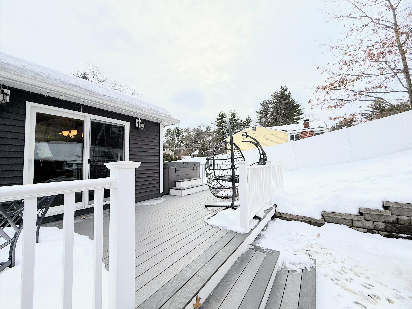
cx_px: 206
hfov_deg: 102.1
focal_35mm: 14
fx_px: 167
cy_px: 154
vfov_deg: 85.7
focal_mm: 2.22
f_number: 2.2
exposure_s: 1/1572
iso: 50
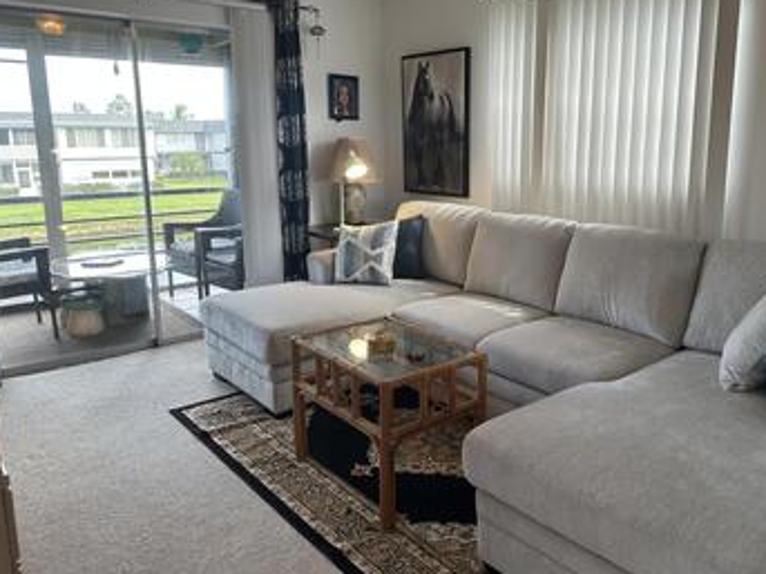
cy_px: 252
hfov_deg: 63.2
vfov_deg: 49.6
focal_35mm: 28
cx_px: 438
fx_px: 619
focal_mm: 6.86
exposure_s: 1/120
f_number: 1.78
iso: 80
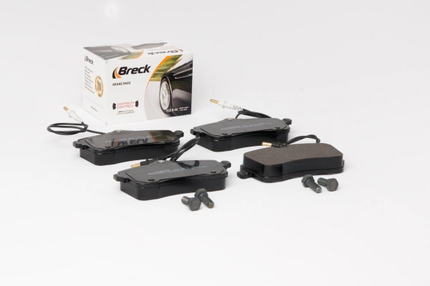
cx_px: 215
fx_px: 985
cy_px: 143
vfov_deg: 16.6
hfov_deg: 24.6
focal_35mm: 82
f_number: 13
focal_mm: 55
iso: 100
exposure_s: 1/200
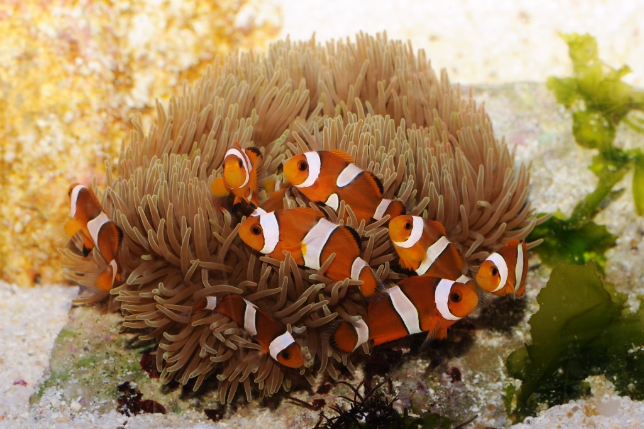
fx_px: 1878
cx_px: 322
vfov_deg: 13.0
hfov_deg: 19.5
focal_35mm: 105
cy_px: 214
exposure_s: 1/250
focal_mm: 105
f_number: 14
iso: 400
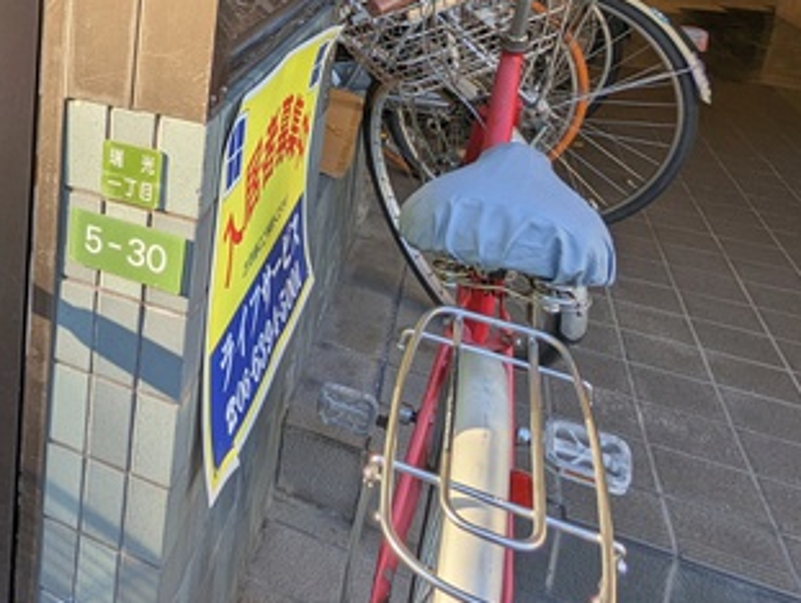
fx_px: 834
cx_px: -15
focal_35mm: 36
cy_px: 32
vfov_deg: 36.6
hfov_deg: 43.3
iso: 45
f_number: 2.2
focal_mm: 2.35
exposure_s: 1/277
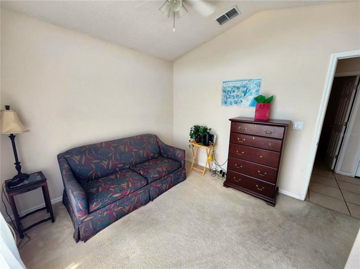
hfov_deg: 106.2
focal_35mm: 13
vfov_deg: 89.9
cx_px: 180
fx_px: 135
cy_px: 134
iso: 64
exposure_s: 1/60
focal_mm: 1.74
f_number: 2.2
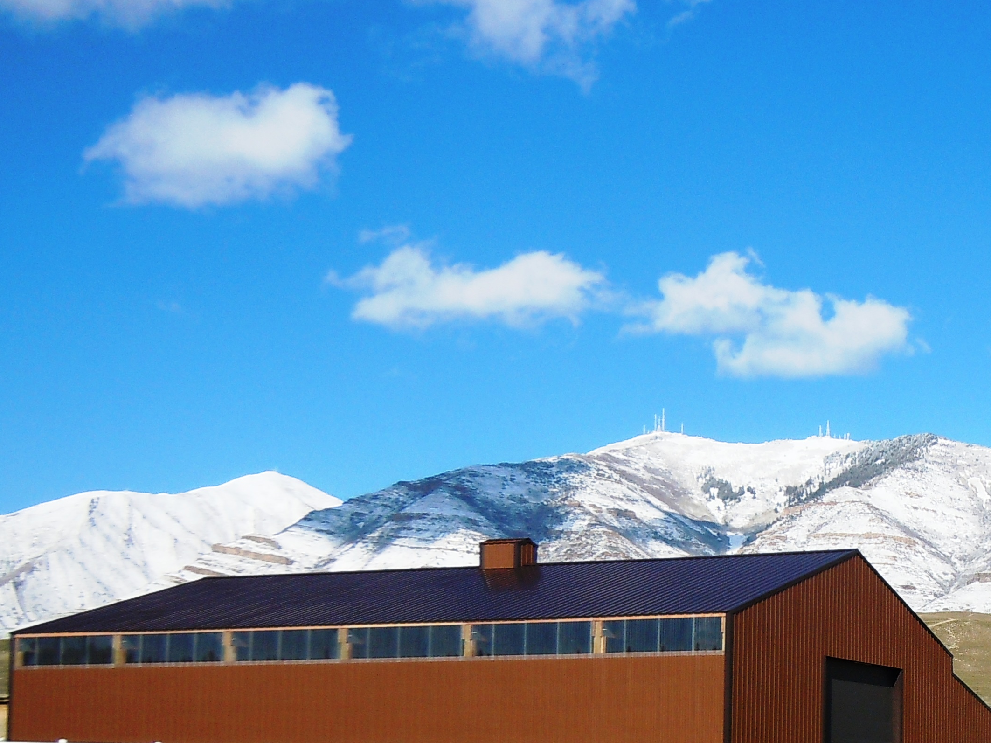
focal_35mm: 61
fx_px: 1746
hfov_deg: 29.9
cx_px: 944
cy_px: 680
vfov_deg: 23.3
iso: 100
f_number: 7
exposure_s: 1/400
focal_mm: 5.4
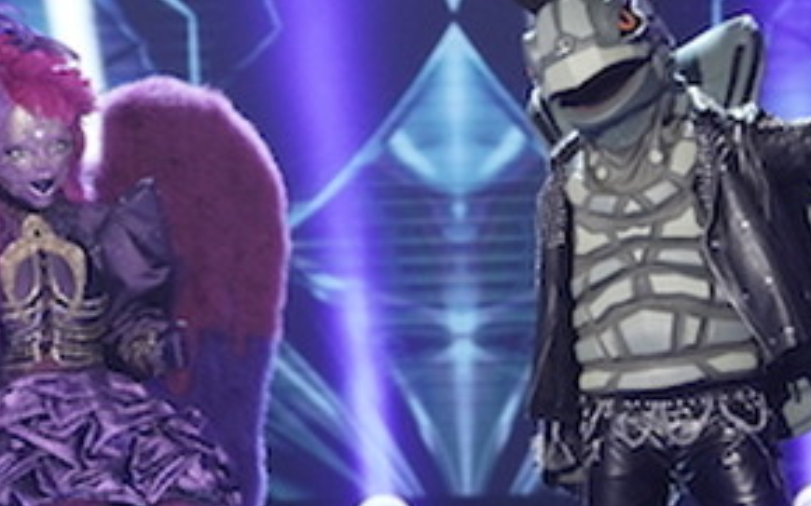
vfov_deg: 3.1
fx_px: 9456
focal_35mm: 428
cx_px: 84
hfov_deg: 4.9
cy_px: 369
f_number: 3.2
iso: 5000
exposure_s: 1/320
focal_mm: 156
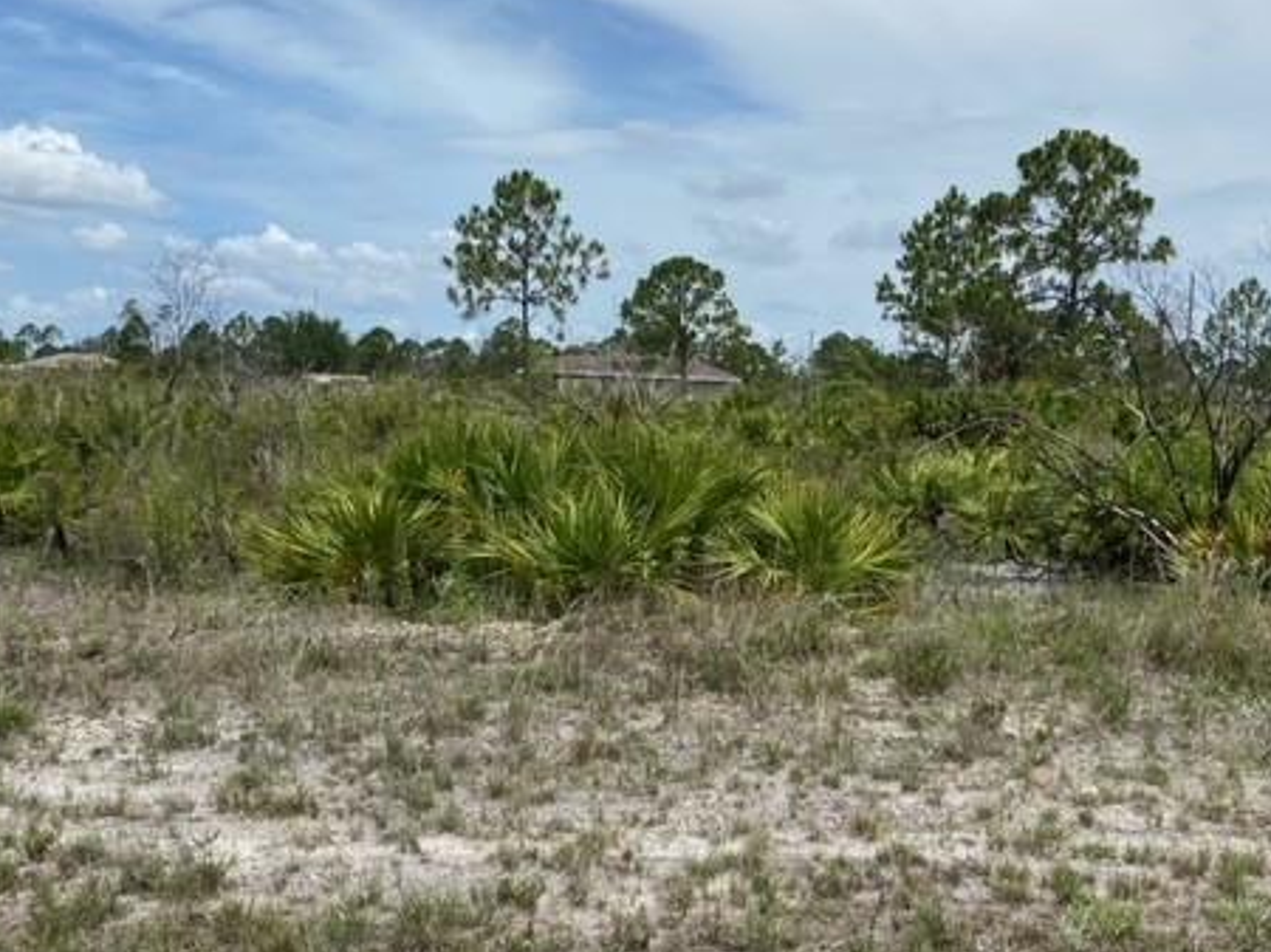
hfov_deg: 49.4
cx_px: 828
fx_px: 1358
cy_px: 559
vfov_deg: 38.5
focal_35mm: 37
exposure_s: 1/3984
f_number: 1.8
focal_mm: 4.25
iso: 32
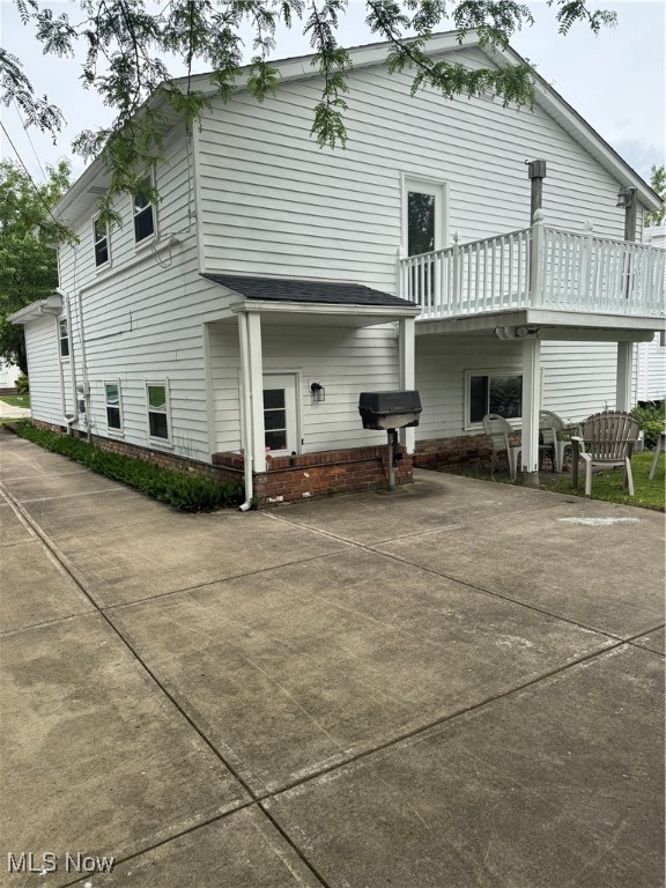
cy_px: 444
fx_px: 616
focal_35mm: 24
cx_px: 333
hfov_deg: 56.8
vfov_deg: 71.6
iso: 80
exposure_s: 1/1059
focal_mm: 6.76
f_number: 1.78
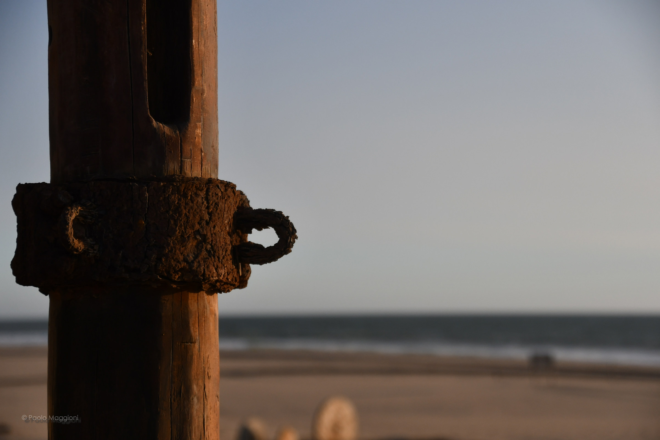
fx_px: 1778
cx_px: 330
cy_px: 220
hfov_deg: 21.0
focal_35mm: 97
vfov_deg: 14.1
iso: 320
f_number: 5
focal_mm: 65
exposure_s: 1/4000
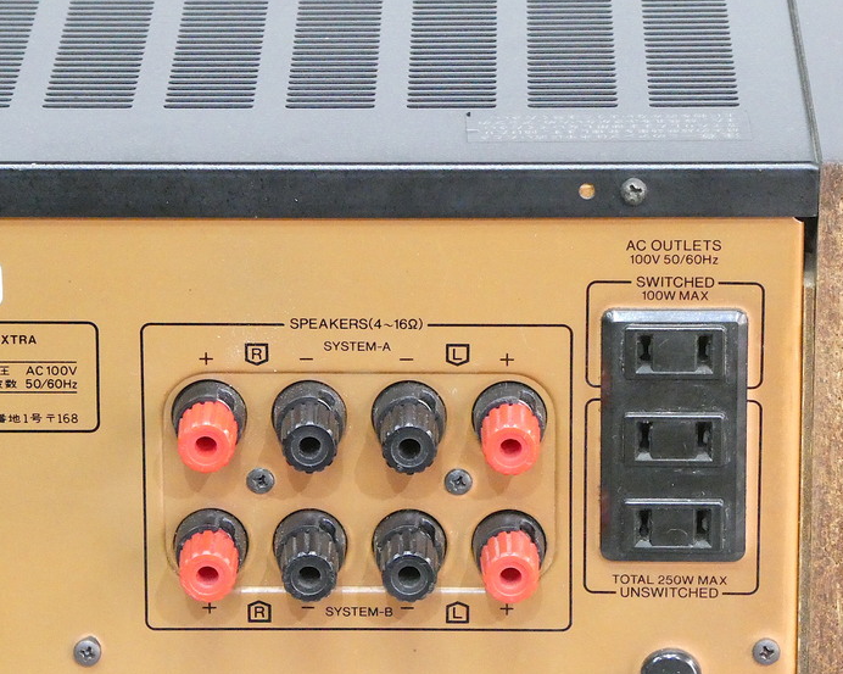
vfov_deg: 6.6
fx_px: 5811
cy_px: 435
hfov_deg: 8.3
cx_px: 341
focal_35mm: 233
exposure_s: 1/15
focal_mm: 30.9
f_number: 5.6
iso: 1600
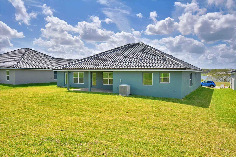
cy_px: 78
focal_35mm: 30
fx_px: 197
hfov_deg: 61.9
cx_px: 118
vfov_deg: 43.6
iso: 100
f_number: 5.6
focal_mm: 20
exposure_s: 1/1000
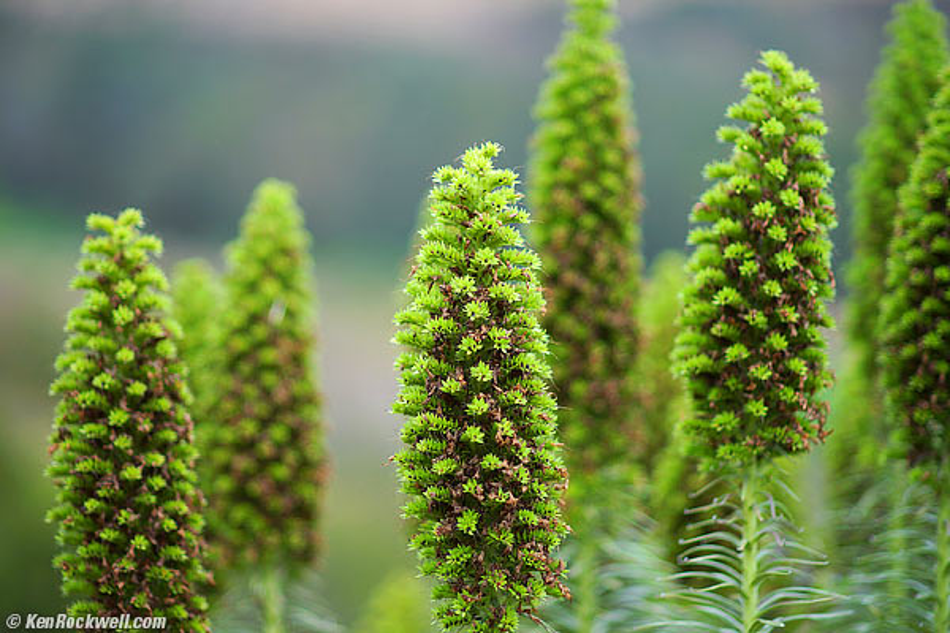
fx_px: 2243
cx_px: 475
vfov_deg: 16.1
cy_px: 316
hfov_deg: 23.9
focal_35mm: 85
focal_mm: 85
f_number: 1.4
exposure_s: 1/800
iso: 100
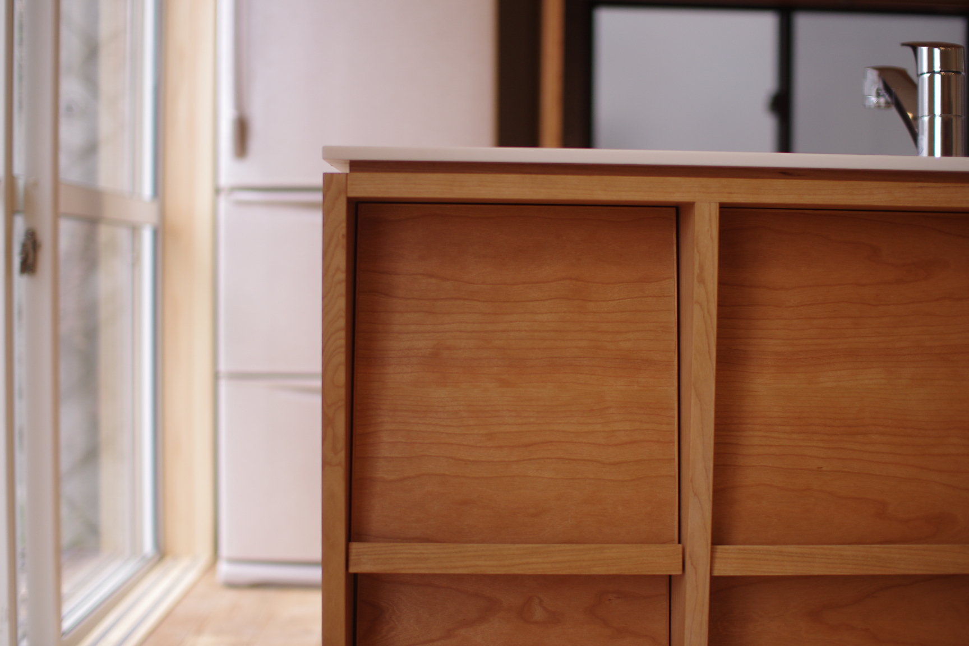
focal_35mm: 45
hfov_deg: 43.6
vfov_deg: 29.9
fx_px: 1211
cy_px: 323
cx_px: 484
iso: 200
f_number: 1.8
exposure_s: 1/400
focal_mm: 30
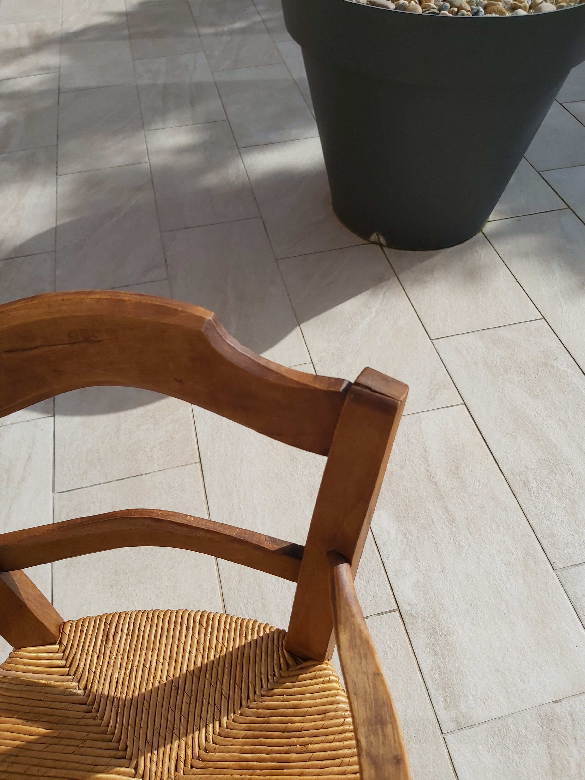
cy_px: 390
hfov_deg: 53.1
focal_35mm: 26
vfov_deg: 67.3
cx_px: 292
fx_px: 586
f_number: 1.7
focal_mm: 3.92
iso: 64
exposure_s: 1/2712
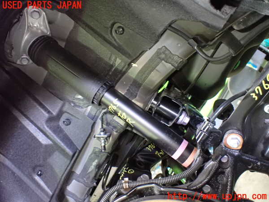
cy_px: 101
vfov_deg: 46.8
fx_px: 233
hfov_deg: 60.0
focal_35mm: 30
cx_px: 134
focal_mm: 5.4
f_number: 2.3
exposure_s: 1/30
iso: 1600
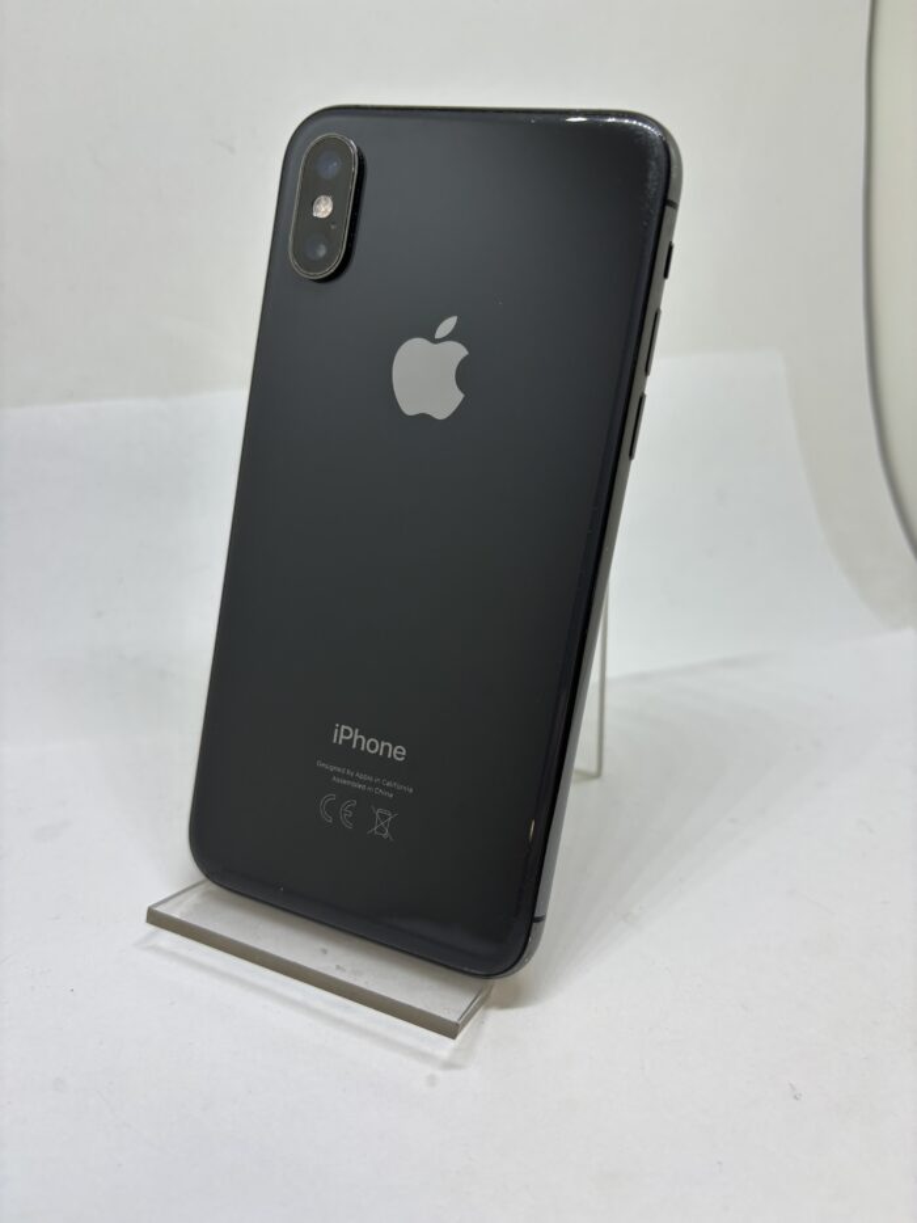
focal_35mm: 26
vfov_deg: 67.3
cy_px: 612
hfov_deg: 53.1
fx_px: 918
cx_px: 458
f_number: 1.6
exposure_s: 1/100
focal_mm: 5.96
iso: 32
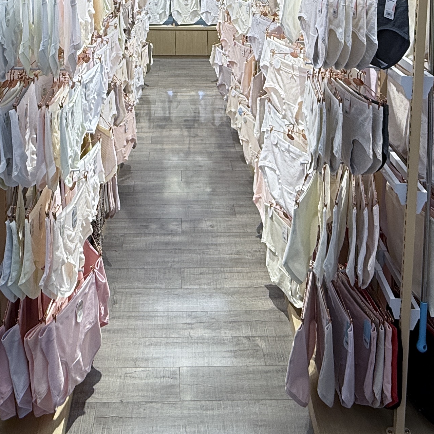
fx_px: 553
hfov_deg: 42.8
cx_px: 192
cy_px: -22
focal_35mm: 39
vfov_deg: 37.2
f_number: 2.2
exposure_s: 1/133
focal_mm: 2.22
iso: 64
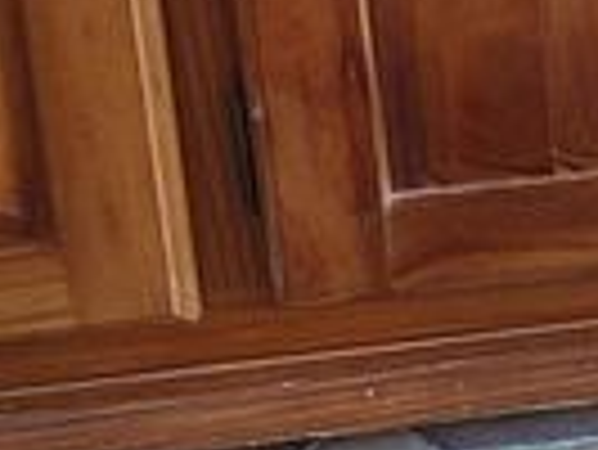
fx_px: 3112
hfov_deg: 10.3
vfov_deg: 7.8
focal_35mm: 180
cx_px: 1093
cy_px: -508
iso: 1506
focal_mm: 5.89
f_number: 1.89
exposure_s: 1/20
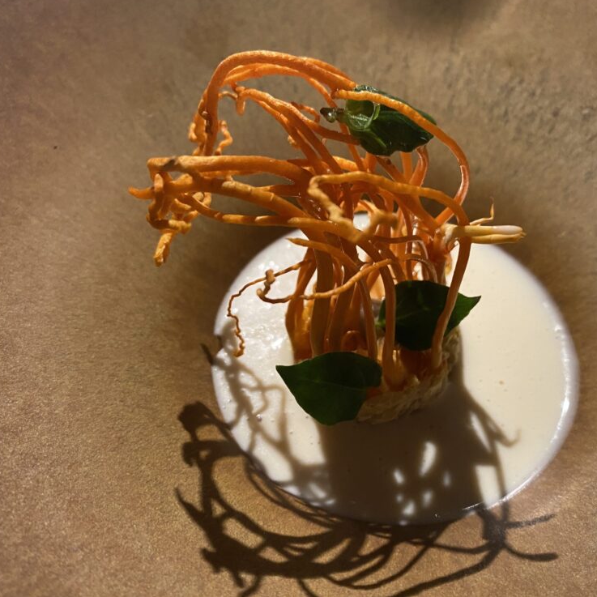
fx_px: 585
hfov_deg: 53.8
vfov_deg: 54.0
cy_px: 294
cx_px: 343
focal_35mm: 30
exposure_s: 1/50
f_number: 1.8
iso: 400
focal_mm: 4.25
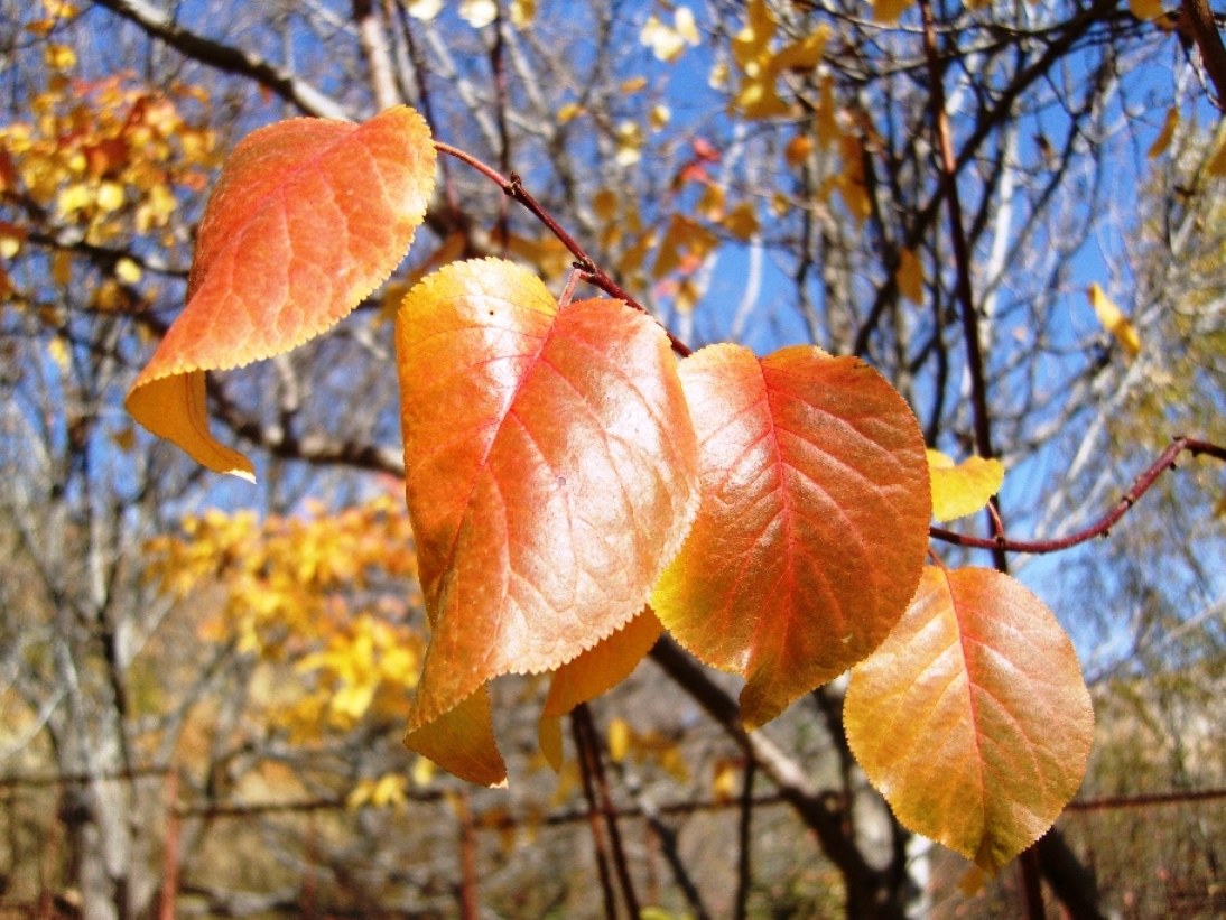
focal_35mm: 34
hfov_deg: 53.9
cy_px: 460
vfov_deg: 41.8
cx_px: 613
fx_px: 1204
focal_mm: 7.3
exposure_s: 1/200
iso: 80
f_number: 7
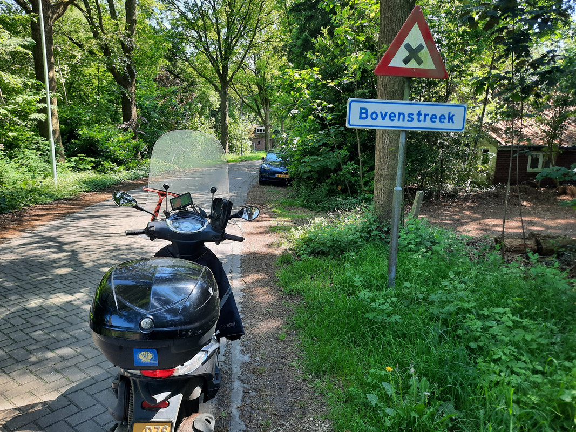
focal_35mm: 25
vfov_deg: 54.9
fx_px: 416
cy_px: 216
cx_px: 288
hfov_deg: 69.4
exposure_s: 1/110
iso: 32
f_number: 2
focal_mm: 4.6
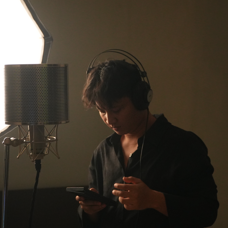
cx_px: 110
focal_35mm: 91
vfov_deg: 19.1
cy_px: 123
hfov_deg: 19.1
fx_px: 678
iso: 2000
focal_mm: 42
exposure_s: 1/125
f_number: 4
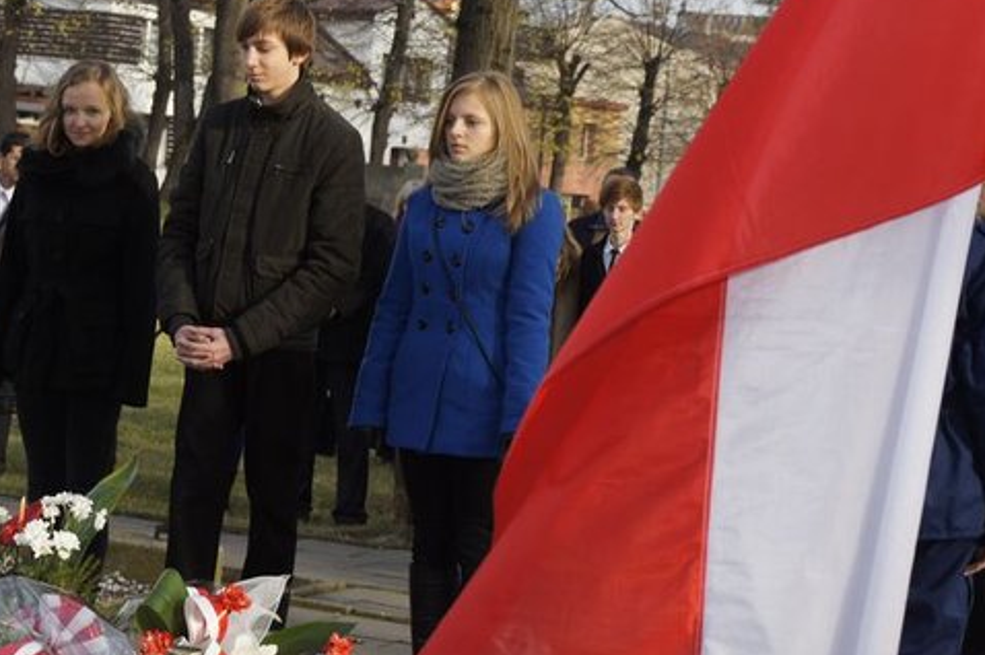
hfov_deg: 20.0
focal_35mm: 102
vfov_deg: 13.4
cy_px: 249
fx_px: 2789
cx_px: 422
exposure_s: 1/160
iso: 100
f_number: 7.1
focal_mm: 50
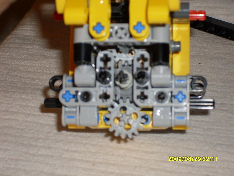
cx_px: 117
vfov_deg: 13.0
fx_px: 771
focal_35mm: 114
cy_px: 88
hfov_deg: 17.3
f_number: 5.2
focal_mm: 18.9
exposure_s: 1/60
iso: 100
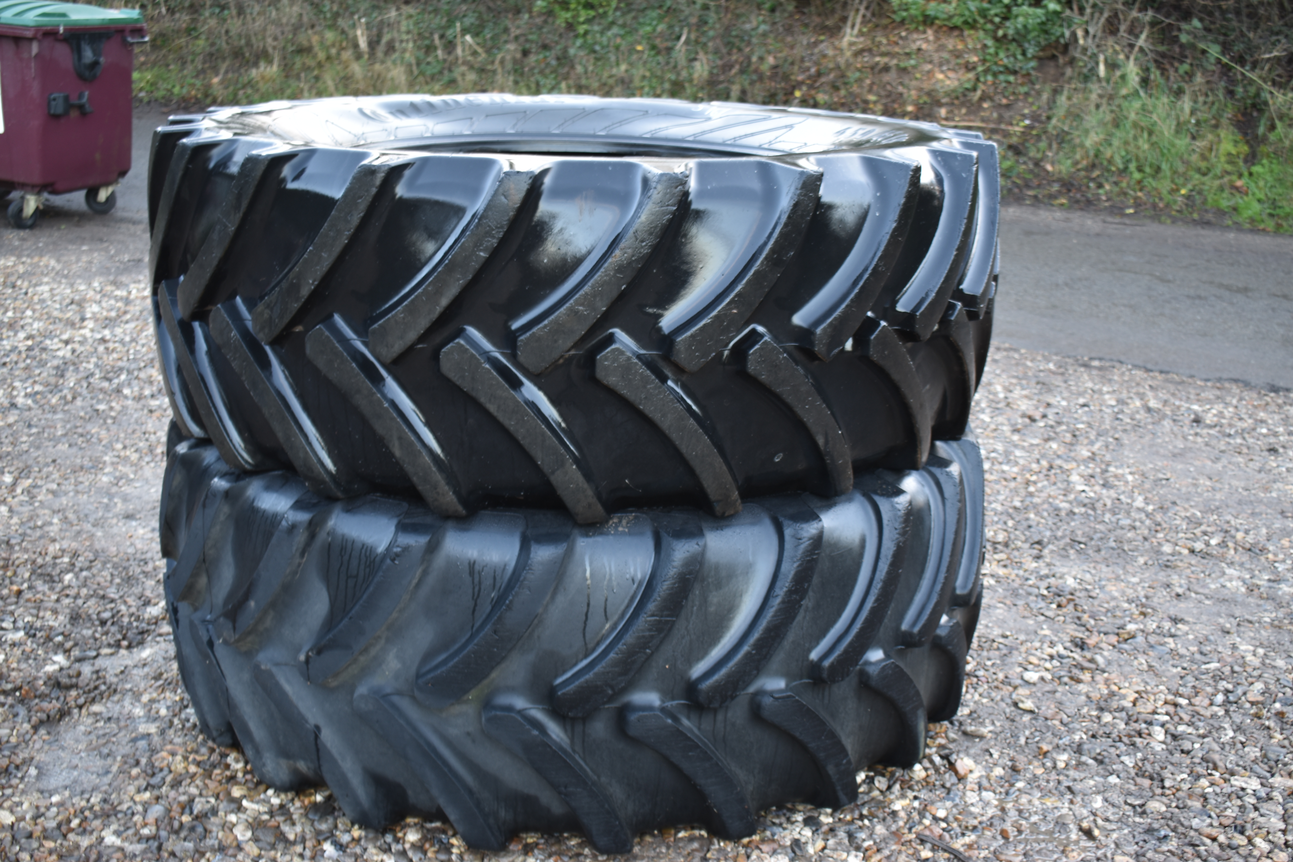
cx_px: 646
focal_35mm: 40
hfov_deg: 47.9
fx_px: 1455
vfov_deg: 33.0
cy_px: 431
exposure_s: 1/6
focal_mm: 27
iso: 100
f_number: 4
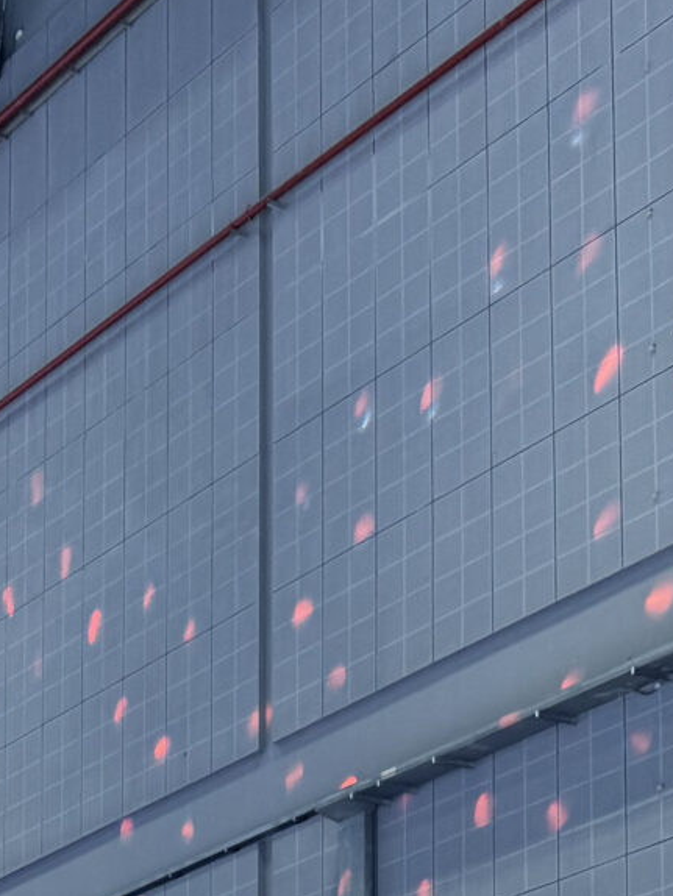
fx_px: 2772
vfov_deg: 16.4
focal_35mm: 107
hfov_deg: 13.4
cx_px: -183
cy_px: 1428
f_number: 1.78
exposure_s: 1/100
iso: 64
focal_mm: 6.76
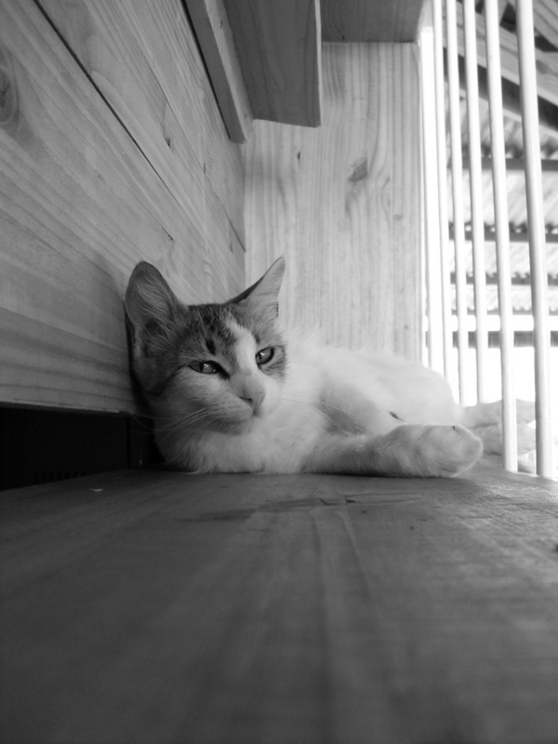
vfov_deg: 49.0
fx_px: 817
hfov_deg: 37.7
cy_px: 372
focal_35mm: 38
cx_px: 279
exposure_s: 1/45
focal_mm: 6.3
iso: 160
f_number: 2.8
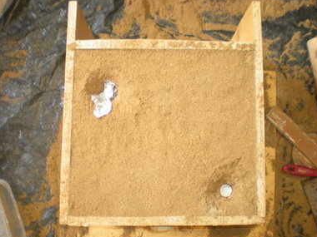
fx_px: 366
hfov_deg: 46.8
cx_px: 153
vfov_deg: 36.0
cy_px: 121
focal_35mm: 40
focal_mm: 6.3
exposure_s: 1/8
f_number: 3.1
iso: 304
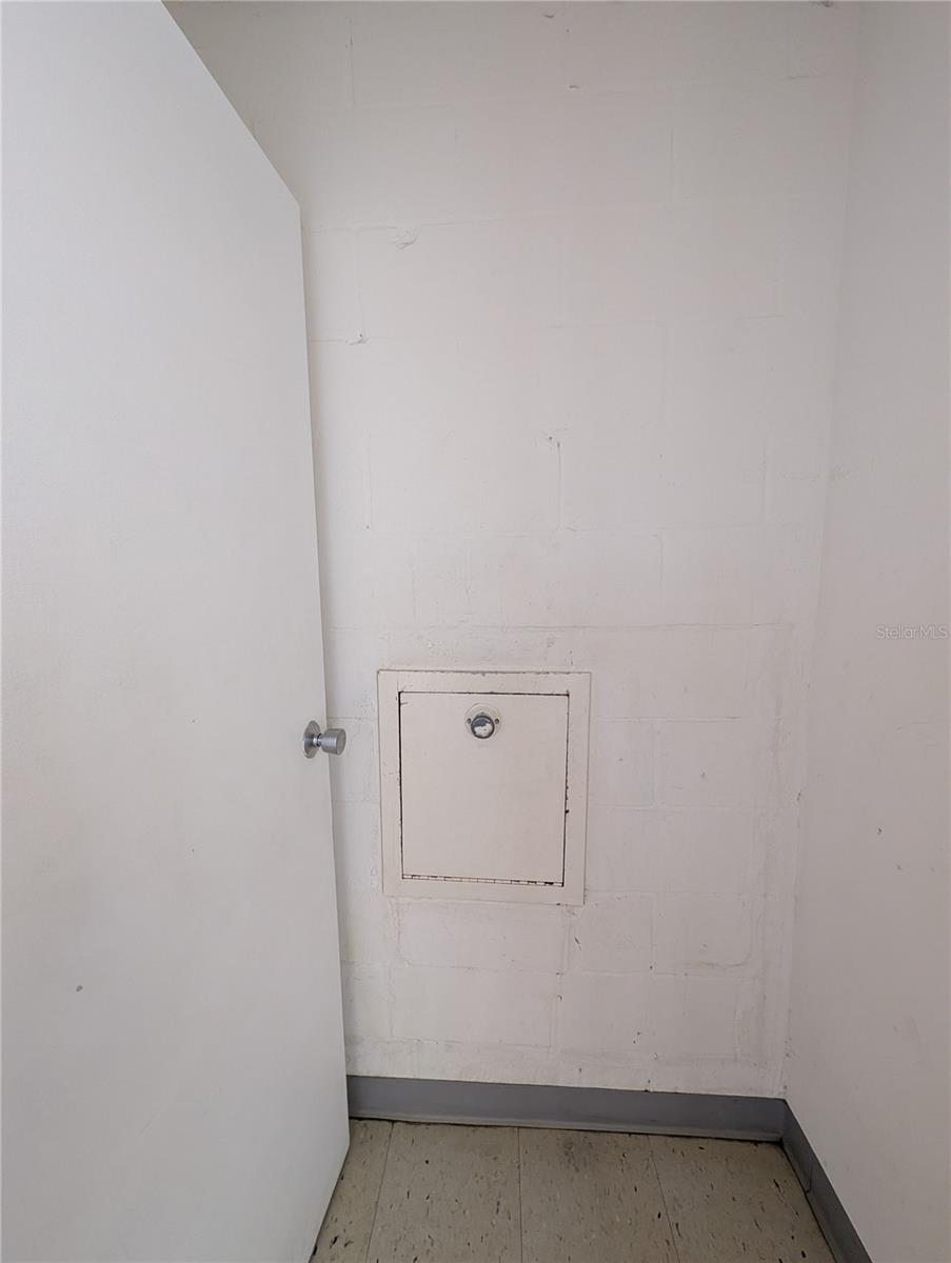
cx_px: 476
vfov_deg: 110.5
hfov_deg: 94.6
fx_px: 439
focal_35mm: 12
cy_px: 632
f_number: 1.7
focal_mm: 2.02
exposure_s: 1/24
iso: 300
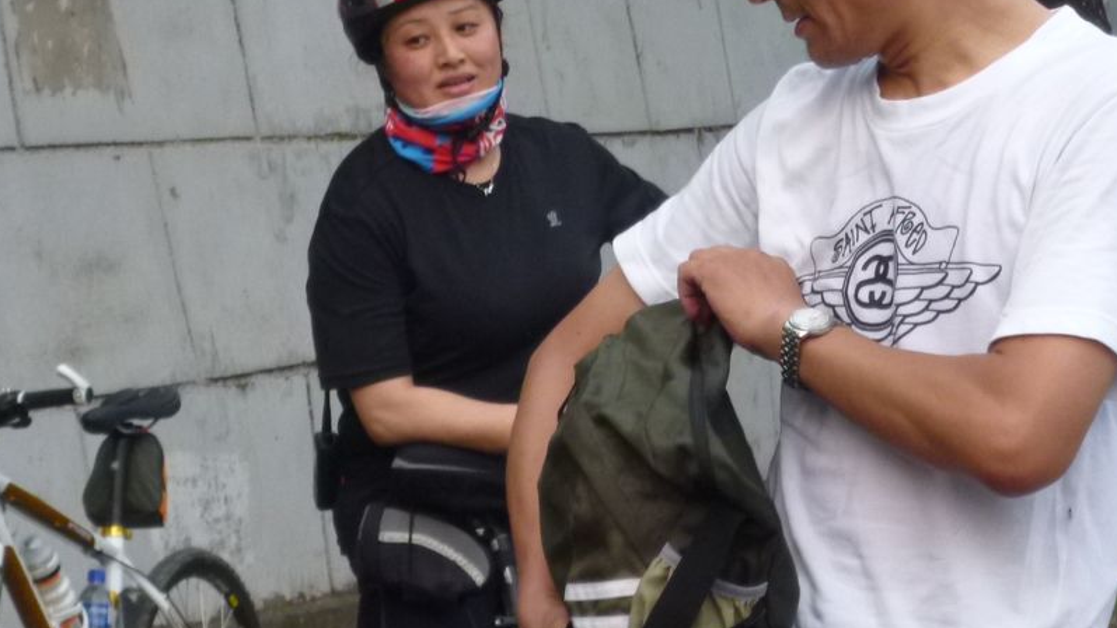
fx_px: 5804
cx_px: 688
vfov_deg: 6.2
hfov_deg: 11.0
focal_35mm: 196
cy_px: 164
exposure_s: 1/100
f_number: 6.5
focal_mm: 20
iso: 400
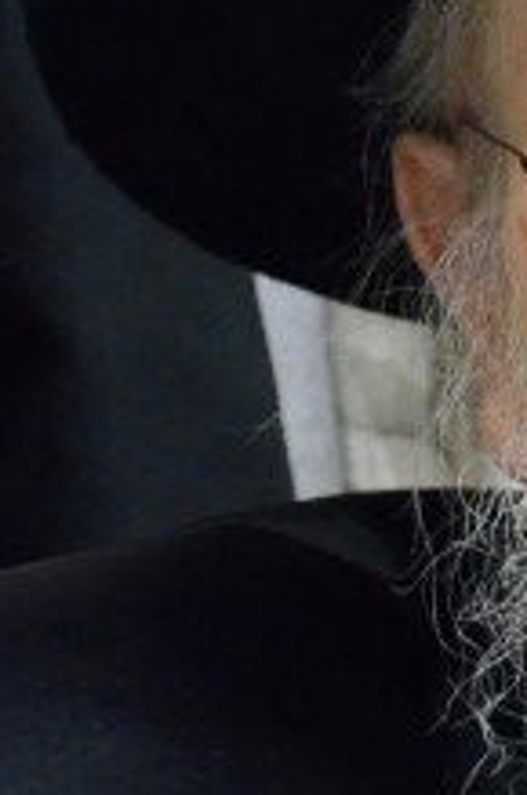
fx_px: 7699
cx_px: 989
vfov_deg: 5.9
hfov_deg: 3.9
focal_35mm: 349
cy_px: 290
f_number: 5
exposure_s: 1/50
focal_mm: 44
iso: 5000
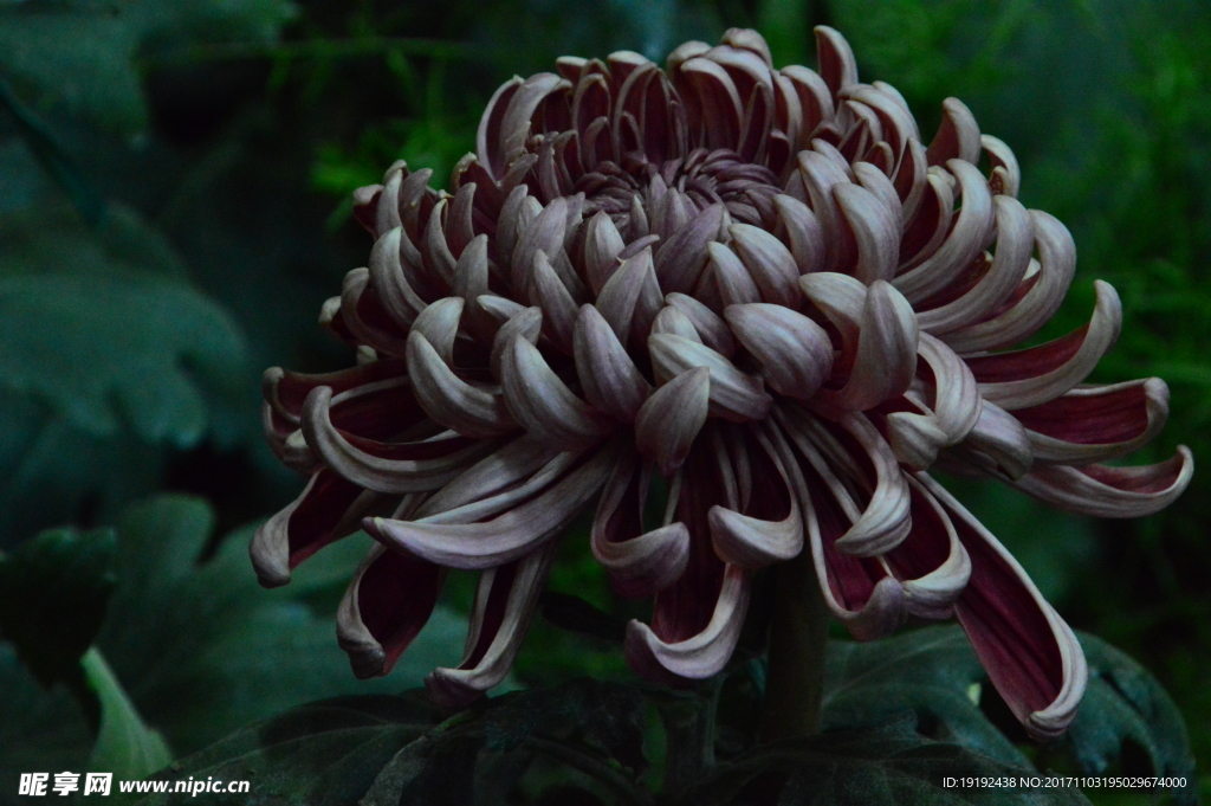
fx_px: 14117
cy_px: 403
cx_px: 606
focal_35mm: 420
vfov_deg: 3.3
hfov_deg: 4.9
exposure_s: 1/20
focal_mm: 280
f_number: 13
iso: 6400
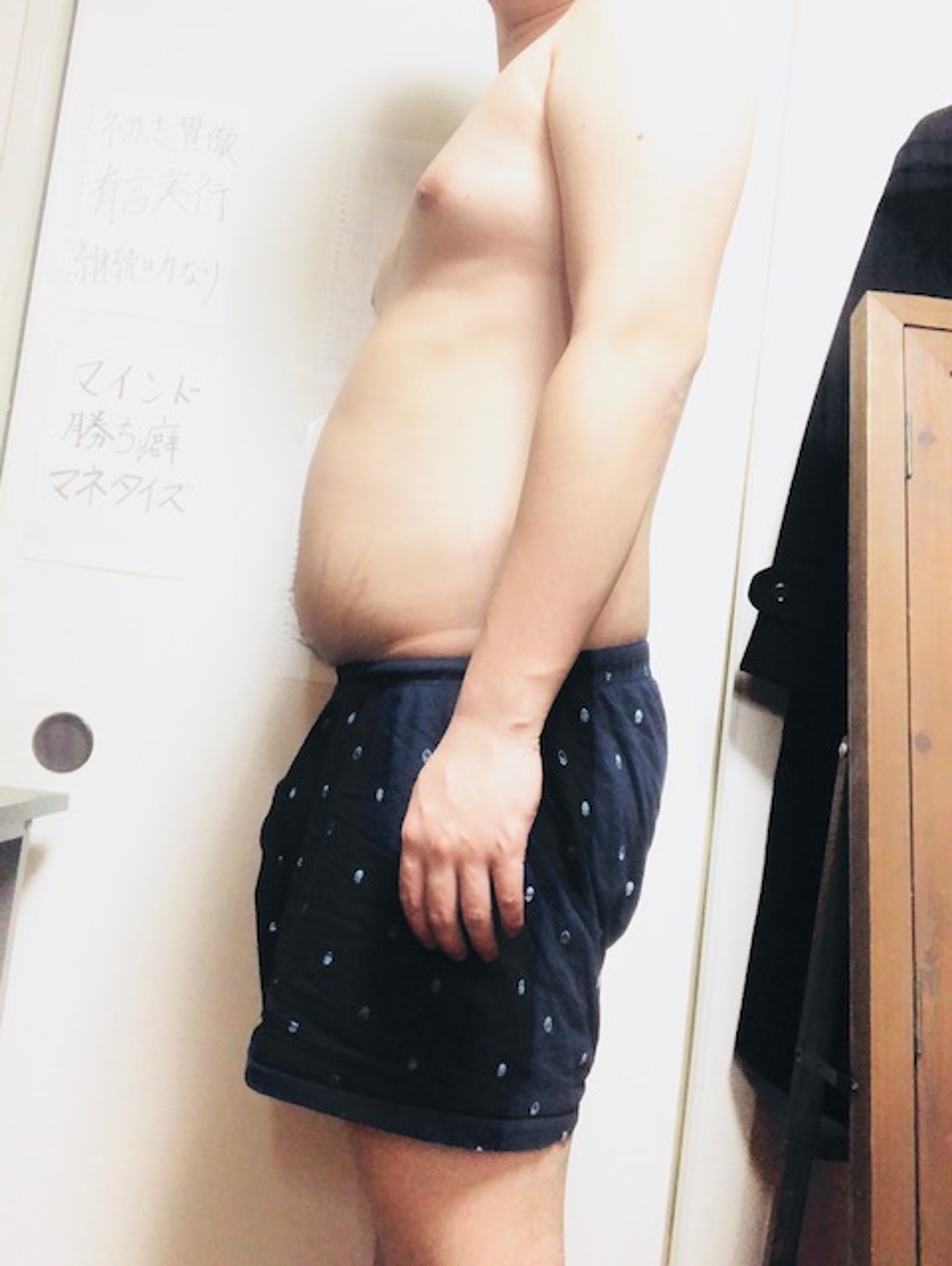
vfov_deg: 56.8
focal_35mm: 32
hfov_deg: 44.2
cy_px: 633
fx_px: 1172
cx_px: 476
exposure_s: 1/50
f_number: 2.2
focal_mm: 2.87
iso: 250
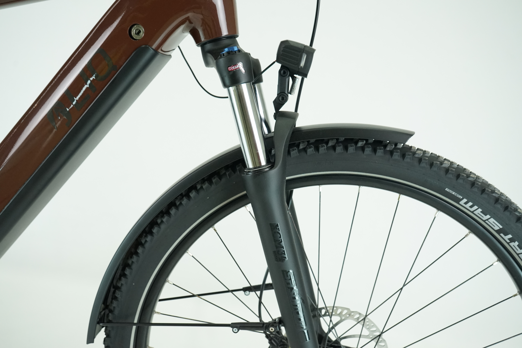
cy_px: 174
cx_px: 261
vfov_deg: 40.0
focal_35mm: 33
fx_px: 478
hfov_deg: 57.2
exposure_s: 1/200
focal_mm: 33
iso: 2500
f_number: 6.3
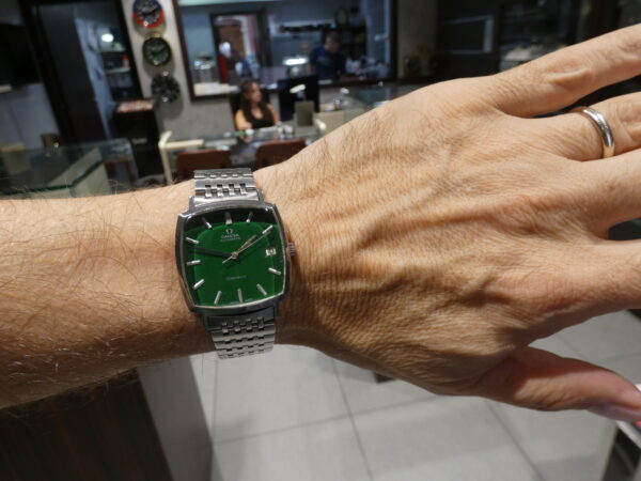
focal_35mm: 20
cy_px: 240
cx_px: 320
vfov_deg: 66.0
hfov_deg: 81.7
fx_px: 370
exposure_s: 1/60
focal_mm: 3.6
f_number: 2.8
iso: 200
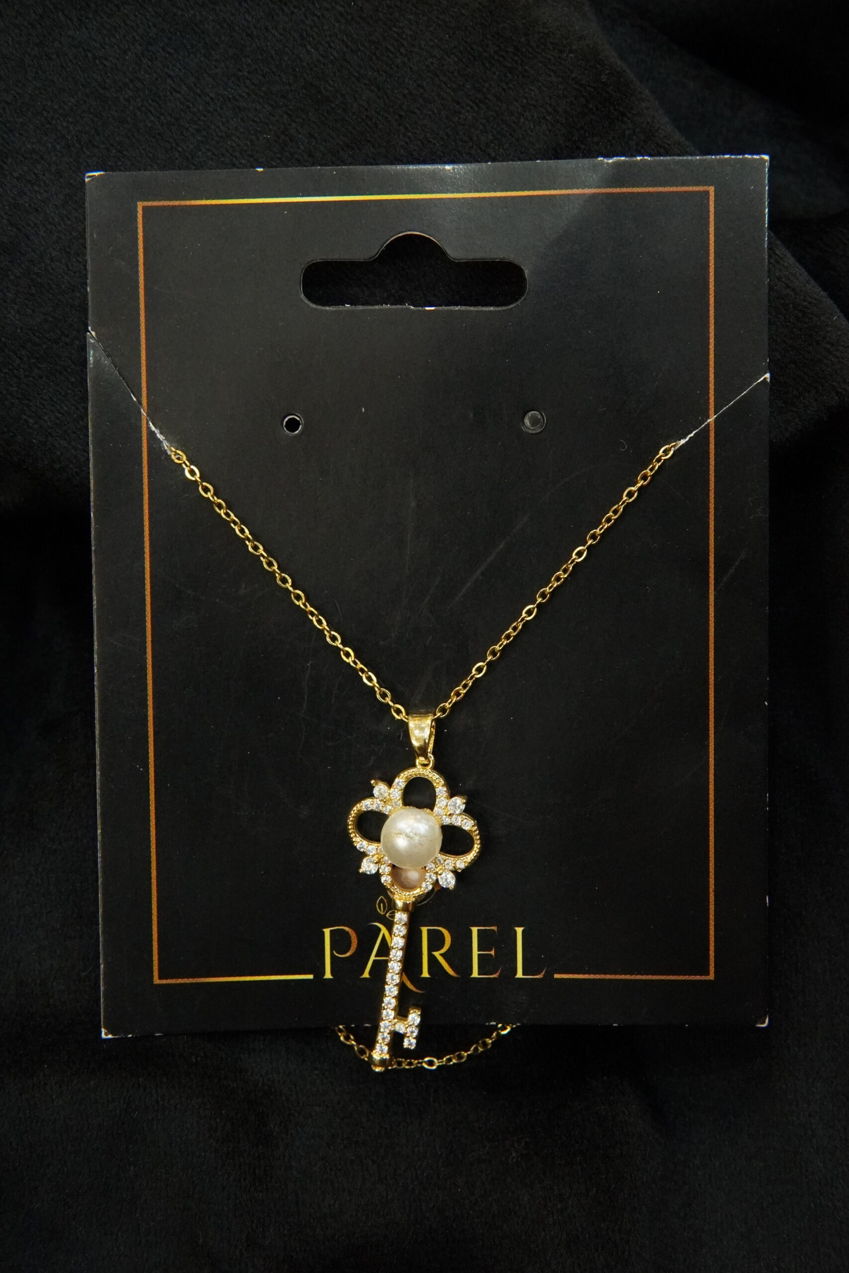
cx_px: 424
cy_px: 636
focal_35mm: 45
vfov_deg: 43.6
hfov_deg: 29.9
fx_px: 1592
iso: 6400
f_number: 9
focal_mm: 30
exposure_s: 1/80
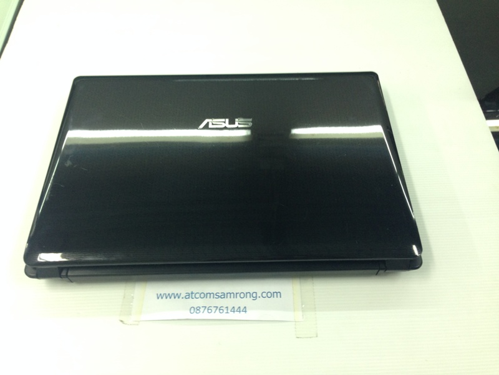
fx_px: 476
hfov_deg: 55.4
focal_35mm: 33
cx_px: 250
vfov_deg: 42.9
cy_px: 188
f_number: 2.4
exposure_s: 1/20
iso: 125
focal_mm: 4.12
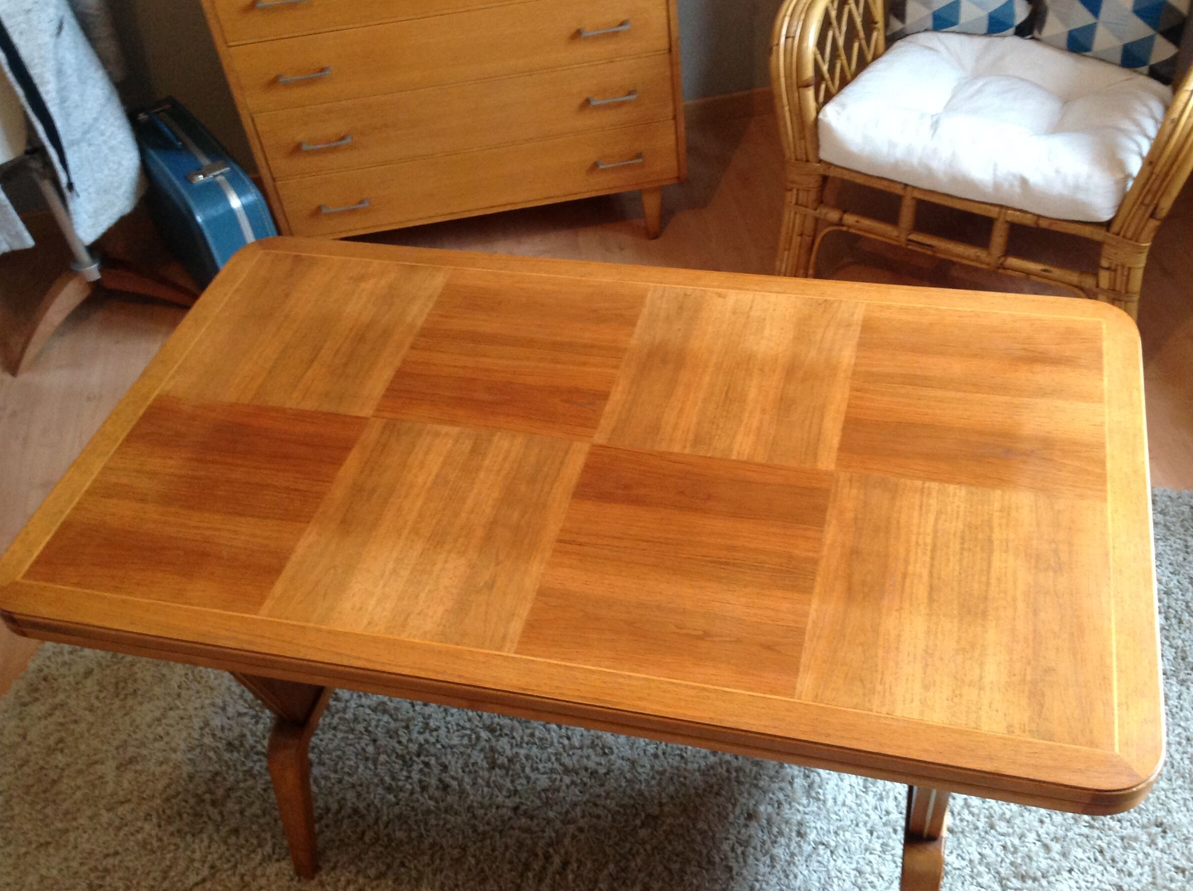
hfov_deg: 49.0
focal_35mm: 38
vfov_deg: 37.6
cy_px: 438
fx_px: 1308
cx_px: 632
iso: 160
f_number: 2.4
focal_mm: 4.28
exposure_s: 1/15
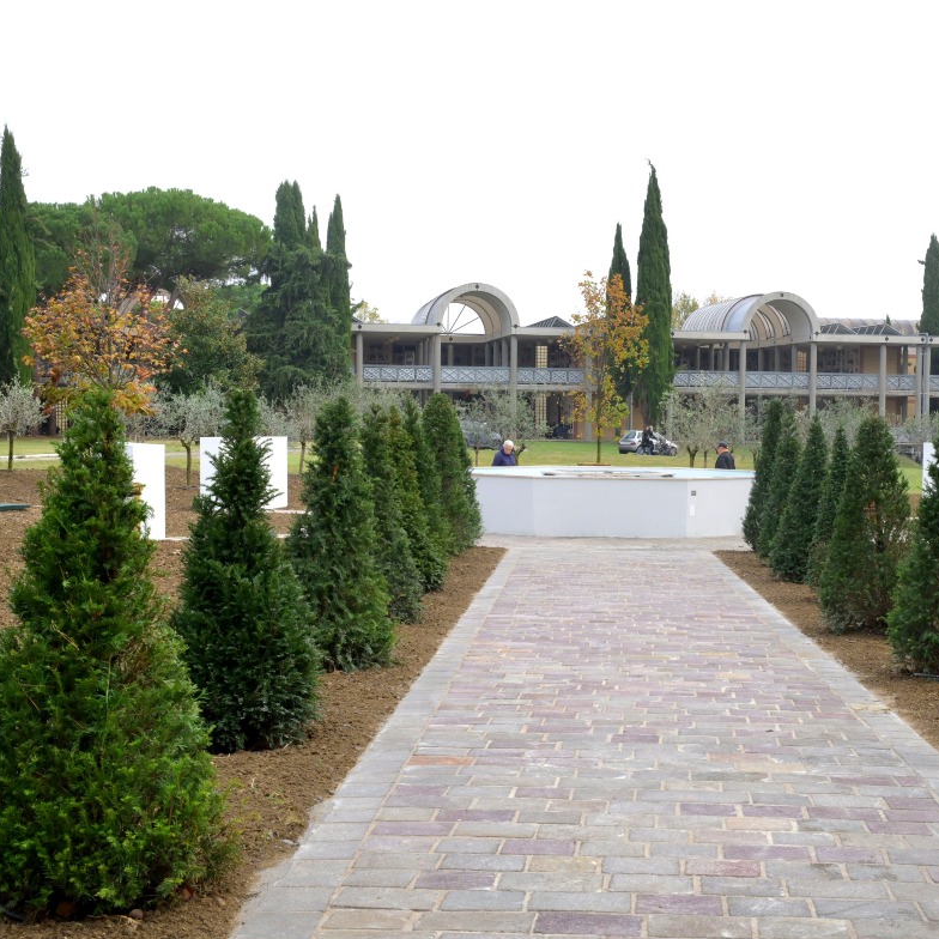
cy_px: 471
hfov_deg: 32.6
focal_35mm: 52
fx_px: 1596
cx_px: 601
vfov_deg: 32.8
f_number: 11
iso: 800
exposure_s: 1/500
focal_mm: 40
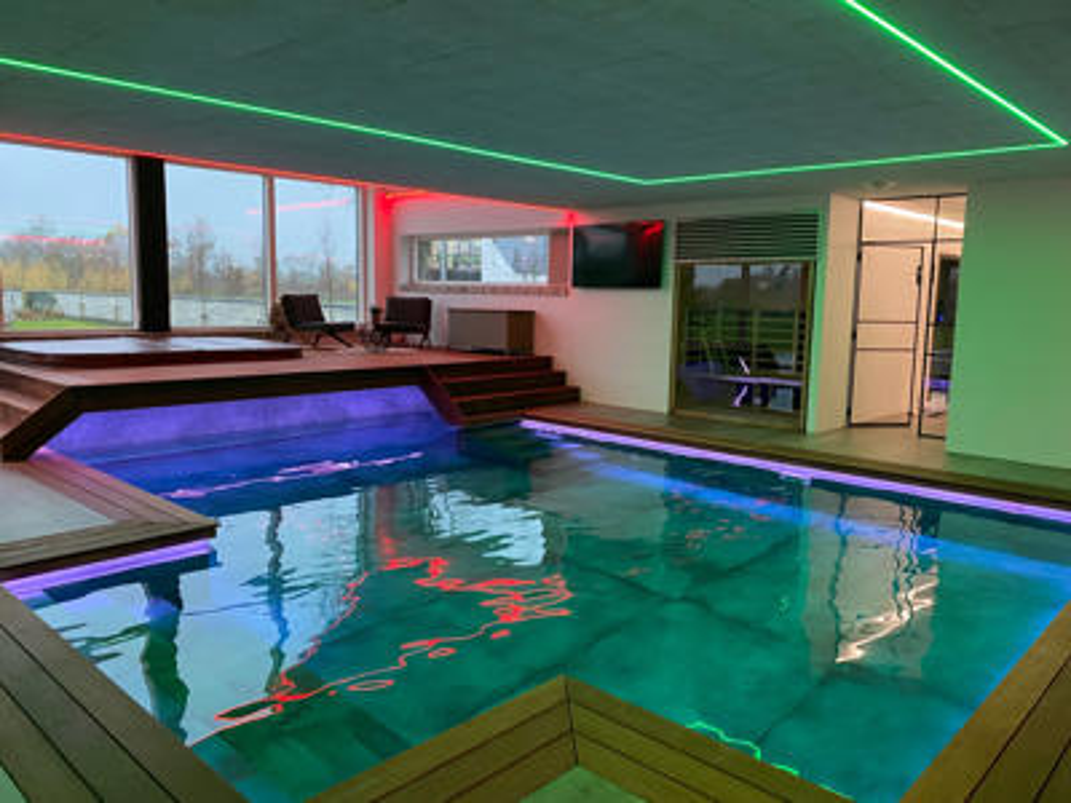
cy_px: 402
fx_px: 804
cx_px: 536
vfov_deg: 53.1
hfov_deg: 67.3
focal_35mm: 26
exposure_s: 1/60
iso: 400
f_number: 1.8
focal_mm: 4.25
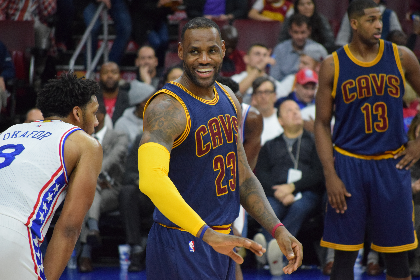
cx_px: 210
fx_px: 3500
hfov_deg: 6.9
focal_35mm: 300
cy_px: 140
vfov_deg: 4.6
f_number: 5.6
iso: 3200
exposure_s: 1/400
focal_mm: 200
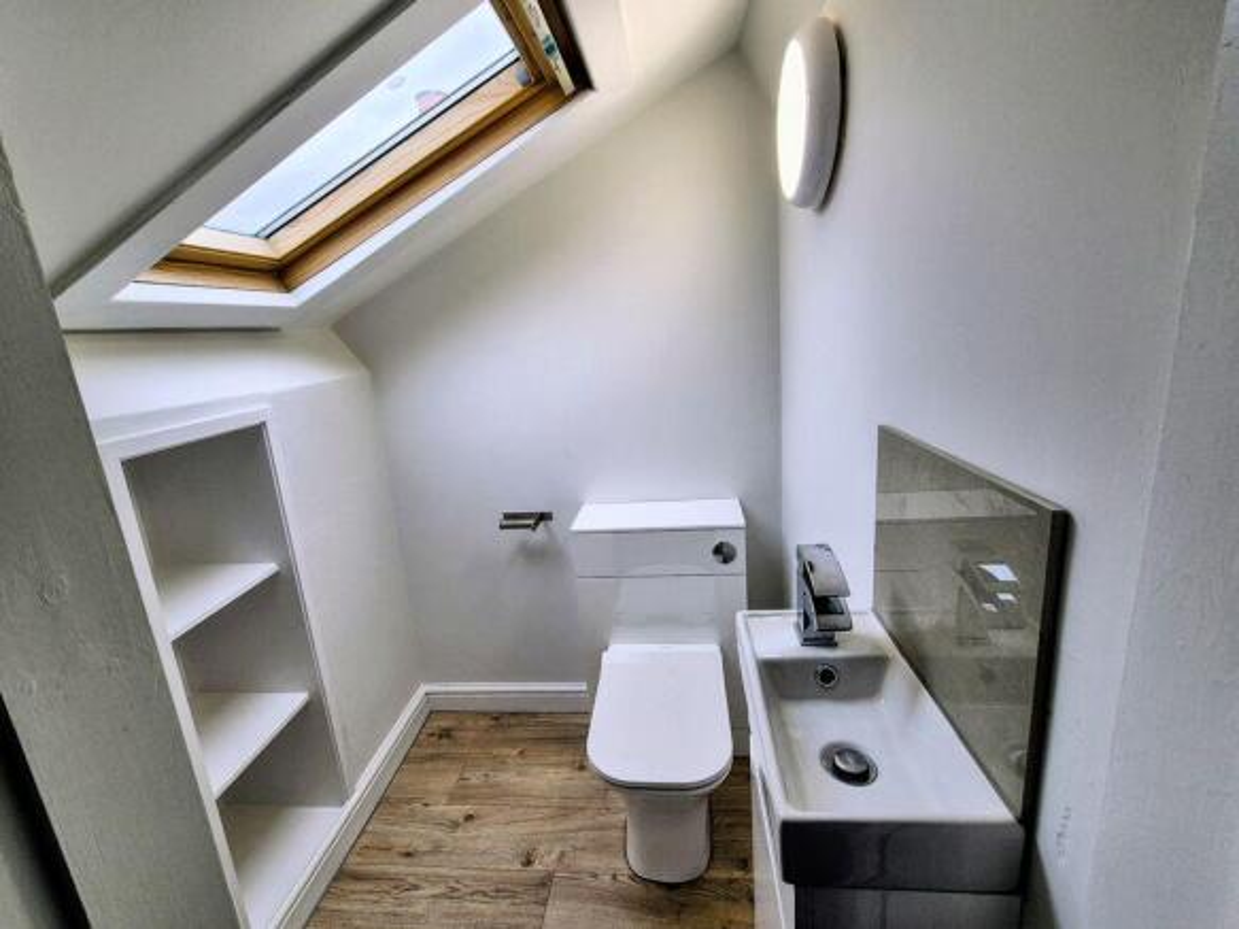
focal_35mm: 13
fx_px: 465
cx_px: 620
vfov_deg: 89.9
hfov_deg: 106.2
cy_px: 464
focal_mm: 2.2
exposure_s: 1/230
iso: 50
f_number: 2.2
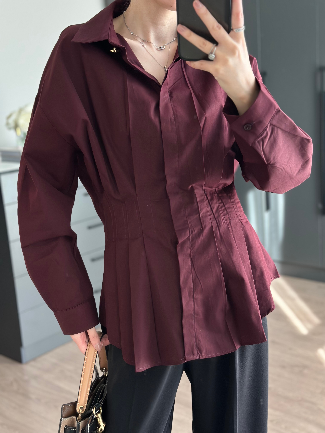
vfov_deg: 39.7
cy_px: 216
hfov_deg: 30.3
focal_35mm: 48
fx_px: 601
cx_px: 162
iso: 100
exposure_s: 1/121
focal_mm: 6.86
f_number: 1.78
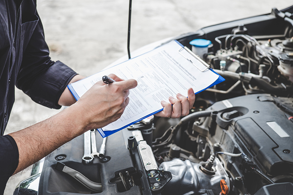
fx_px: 391
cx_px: 144
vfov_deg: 28.1
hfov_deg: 41.1
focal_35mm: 48
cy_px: 99
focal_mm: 31.5
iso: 320
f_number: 3.6
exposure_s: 1/500
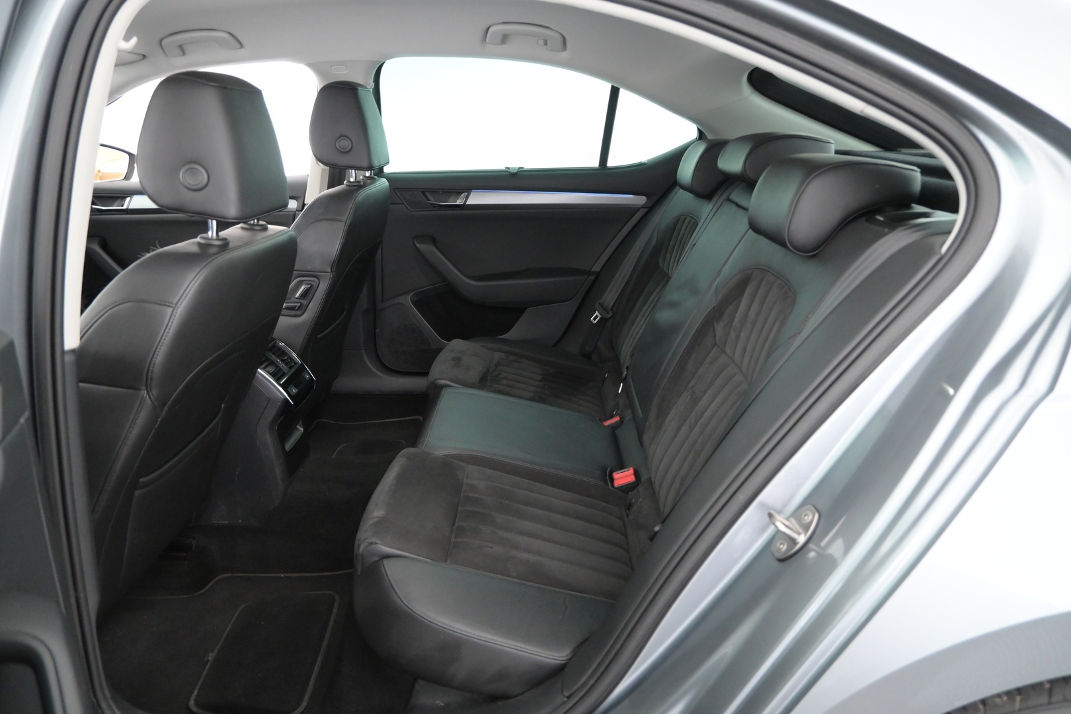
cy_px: 357
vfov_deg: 53.1
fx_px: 714
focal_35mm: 24
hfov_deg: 73.7
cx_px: 536
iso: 2500
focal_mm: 16
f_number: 3.5
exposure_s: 1/25
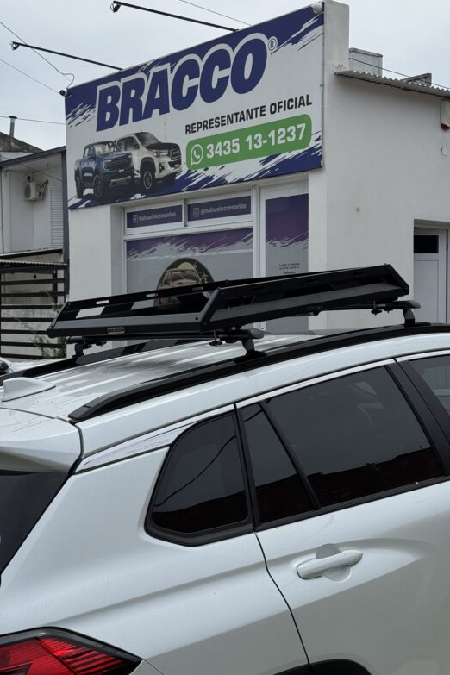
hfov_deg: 26.5
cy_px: 344
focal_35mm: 51
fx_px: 956
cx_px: 223
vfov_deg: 38.9
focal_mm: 6.76
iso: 64
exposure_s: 1/7092
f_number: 1.78
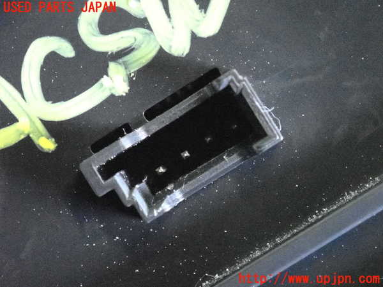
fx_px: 1106
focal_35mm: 100
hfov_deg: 19.6
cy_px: 144
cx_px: 192
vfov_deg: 14.8
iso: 12800
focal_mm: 18
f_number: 4.9
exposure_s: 1/80
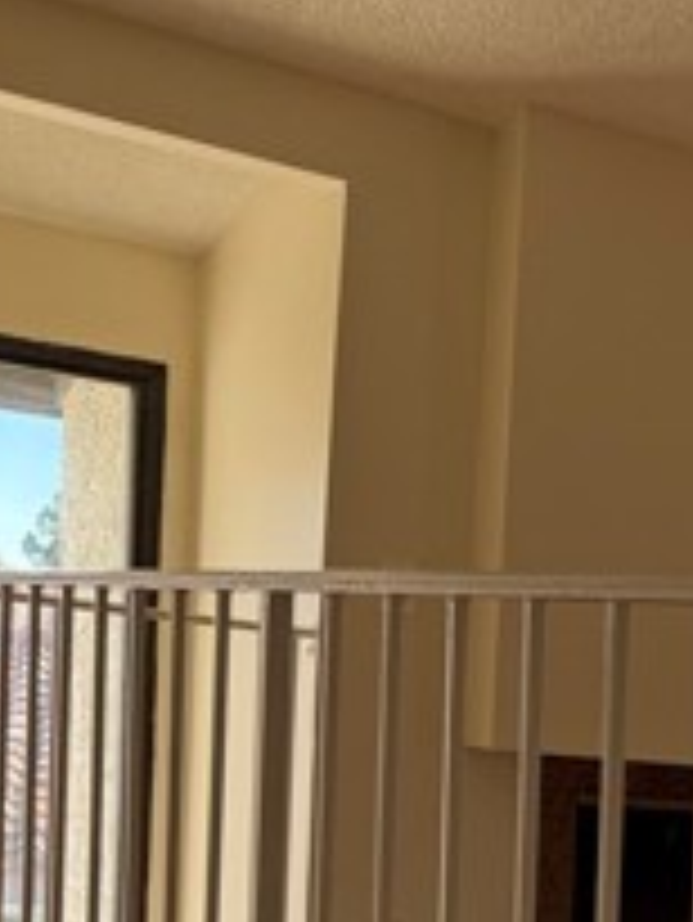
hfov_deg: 16.1
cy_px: 962
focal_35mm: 75
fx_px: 2000
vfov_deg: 24.6
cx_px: 1310
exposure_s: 1/361
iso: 80
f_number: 1.78
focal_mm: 6.76
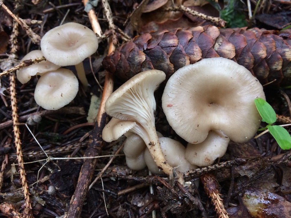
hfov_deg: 61.7
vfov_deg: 48.2
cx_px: 146
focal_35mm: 29
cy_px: 109
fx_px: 244
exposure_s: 1/33
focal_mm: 4.15
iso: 125
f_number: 2.2
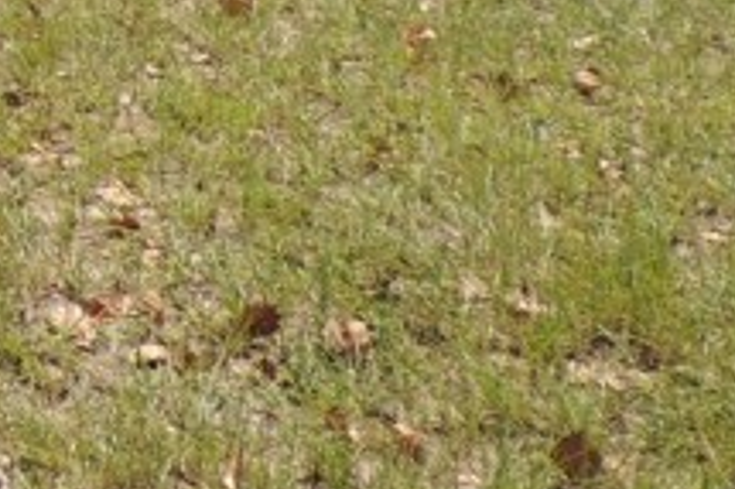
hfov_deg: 13.9
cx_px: -827
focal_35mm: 119
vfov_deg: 10.7
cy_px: -441
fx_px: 2428
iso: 100
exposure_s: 1/1250
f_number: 3
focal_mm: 4.3
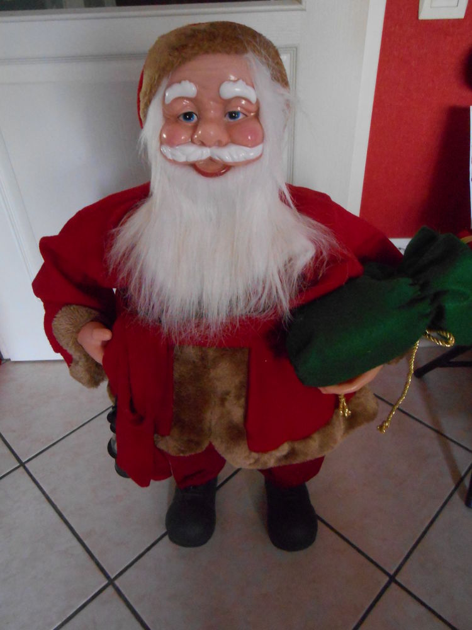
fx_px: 473
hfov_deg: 53.1
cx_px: 236
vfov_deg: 67.3
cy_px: 315
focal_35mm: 26
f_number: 3.5
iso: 800
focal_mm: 4.6
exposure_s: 1/15
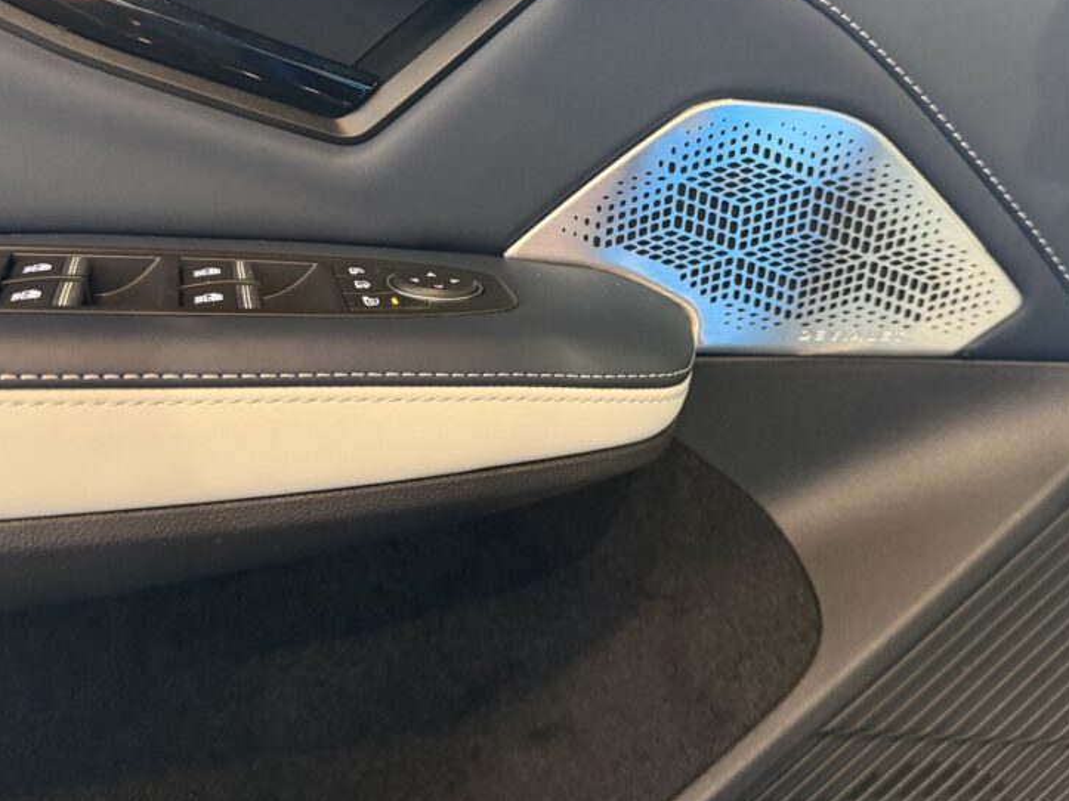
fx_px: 1050
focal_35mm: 34
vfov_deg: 41.2
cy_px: 262
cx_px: 566
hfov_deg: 53.9
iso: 640
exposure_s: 1/33
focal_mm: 6.76
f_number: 1.78
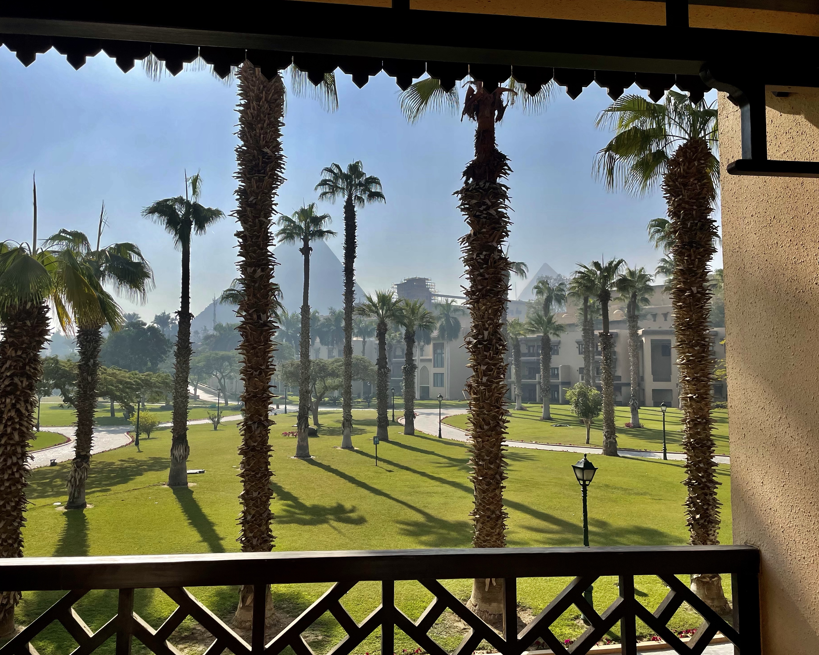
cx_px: 389
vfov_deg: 51.5
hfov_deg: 62.2
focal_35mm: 28
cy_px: 325
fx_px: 679
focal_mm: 4.2
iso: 32
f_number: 1.6
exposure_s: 1/7299
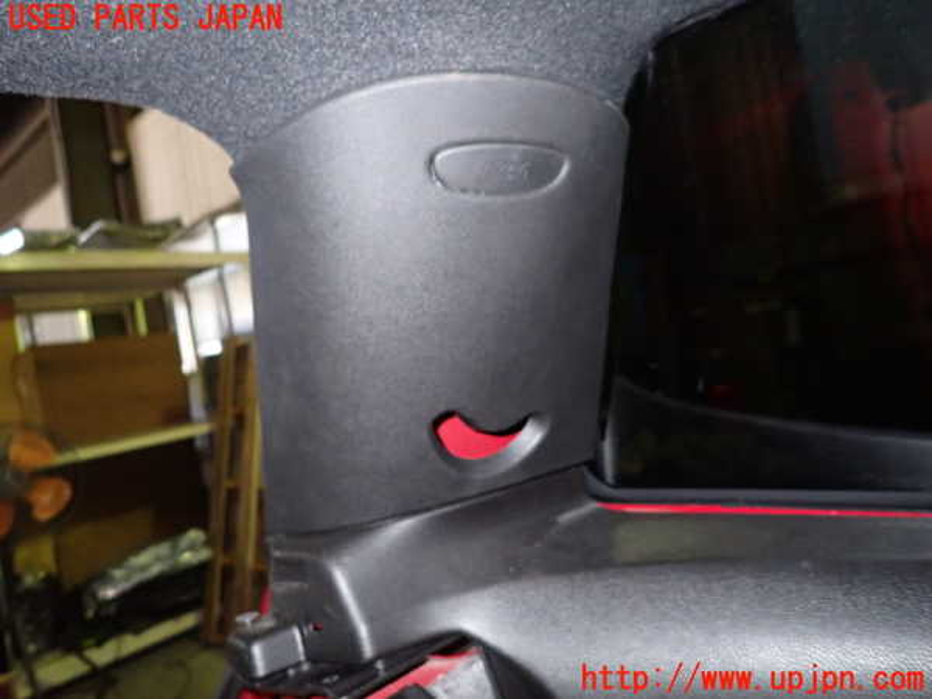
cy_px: 350
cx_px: 466
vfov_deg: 54.9
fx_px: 673
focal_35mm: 25
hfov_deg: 69.4
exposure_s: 1/30
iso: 800
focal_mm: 4.5
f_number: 5.6
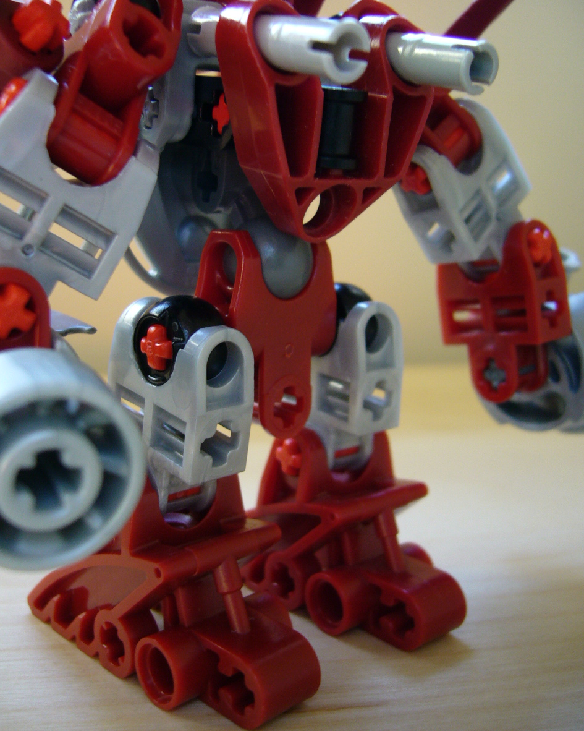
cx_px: 291
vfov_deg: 49.1
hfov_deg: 40.1
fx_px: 800
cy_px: 344
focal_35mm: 37
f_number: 2.8
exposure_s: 1/15
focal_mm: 5.8
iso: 100
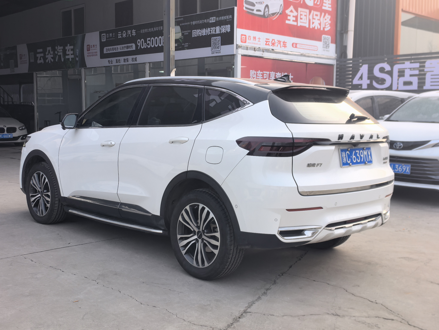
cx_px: 220
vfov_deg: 33.6
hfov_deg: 43.9
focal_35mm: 43
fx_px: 545
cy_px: 165
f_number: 2
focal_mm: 5.75
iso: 50
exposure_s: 1/595
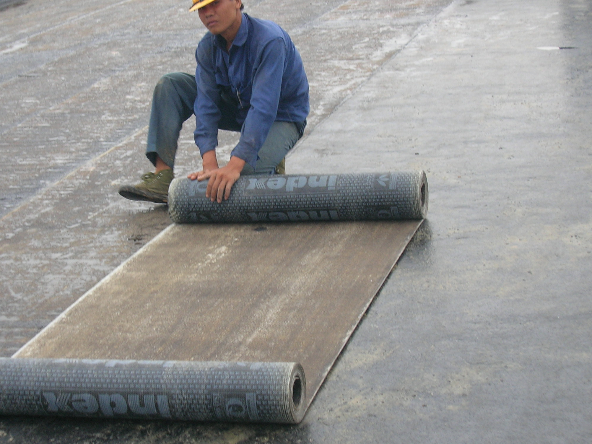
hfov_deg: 26.0
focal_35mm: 75
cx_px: 266
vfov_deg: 19.6
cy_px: 221
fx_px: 1283
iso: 50
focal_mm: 9.7
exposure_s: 1/89.2
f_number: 3.5
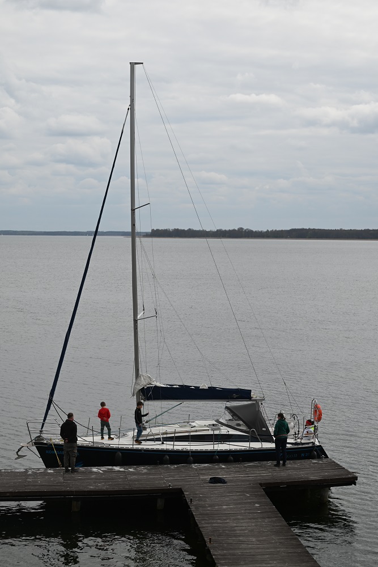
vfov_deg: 28.8
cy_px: 284
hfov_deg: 19.5
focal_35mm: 70
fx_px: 1102
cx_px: 189
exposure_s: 1/640
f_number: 6.3
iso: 100
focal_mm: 70
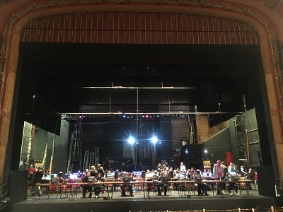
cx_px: 142
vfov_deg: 48.2
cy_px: 106
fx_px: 237
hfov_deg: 61.7
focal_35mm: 29
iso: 400
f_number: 2.2
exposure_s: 1/17
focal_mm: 4.15
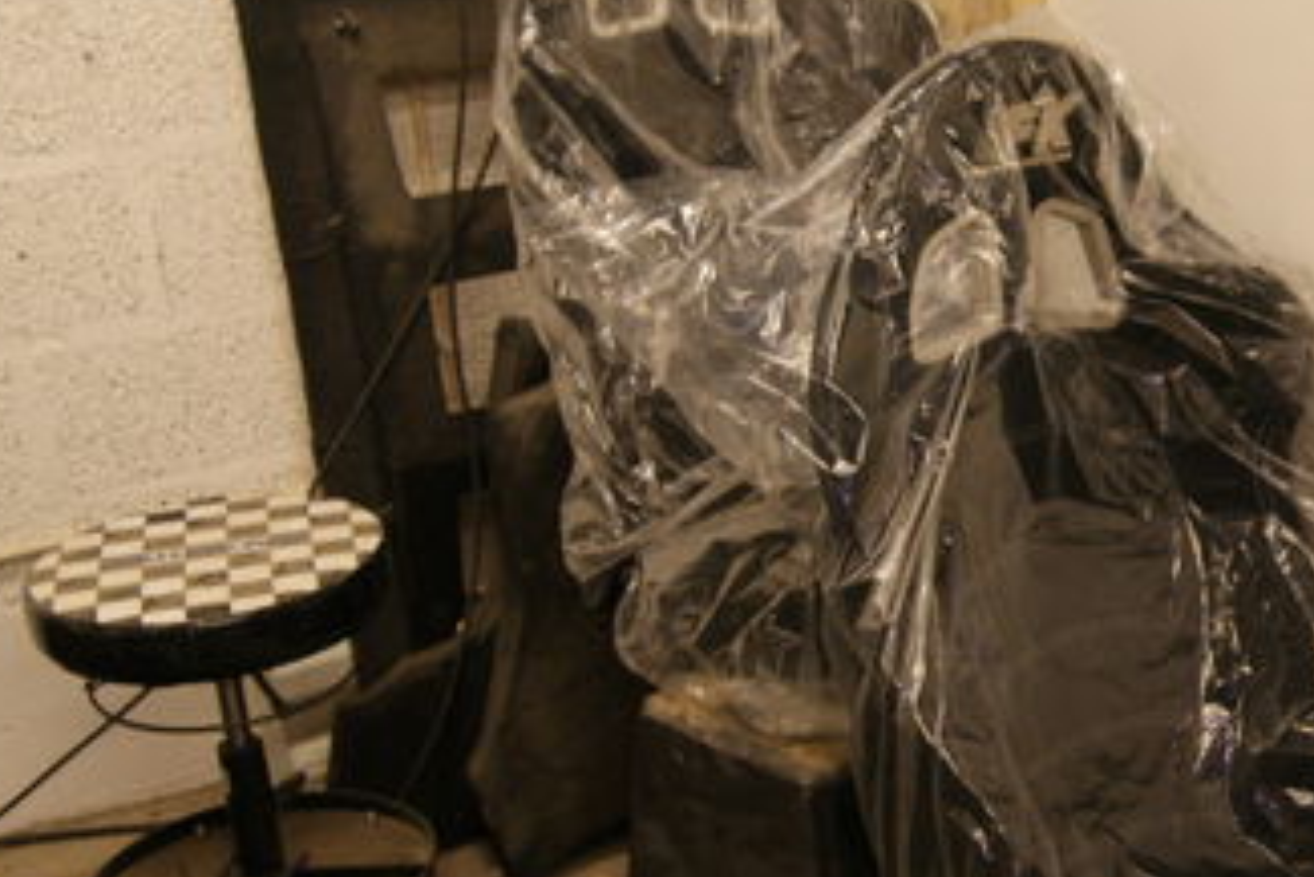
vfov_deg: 20.9
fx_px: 2373
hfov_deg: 30.3
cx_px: 1039
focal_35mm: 65
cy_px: 479
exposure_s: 1/10
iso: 400
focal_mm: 22
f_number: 4
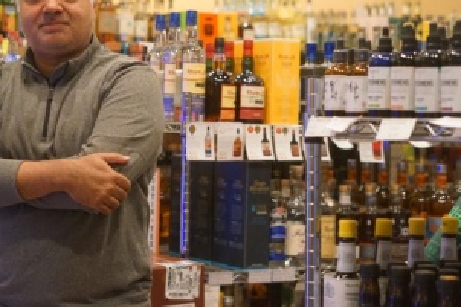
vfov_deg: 15.8
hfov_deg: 23.4
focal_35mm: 86
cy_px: 75
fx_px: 1101
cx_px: 111
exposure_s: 1/160
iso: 6400
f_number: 3.2
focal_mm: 50
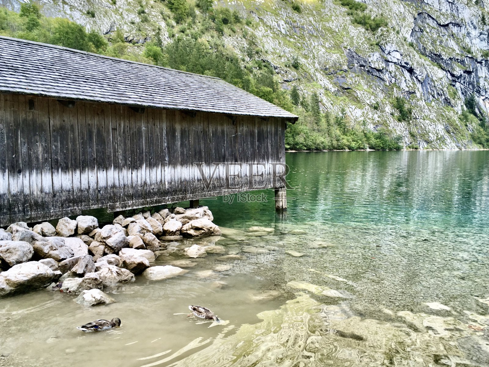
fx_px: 410
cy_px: 184
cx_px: 244
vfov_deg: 48.2
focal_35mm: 29
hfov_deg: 61.7
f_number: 2.2
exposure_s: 1/106
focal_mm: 4.15
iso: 25
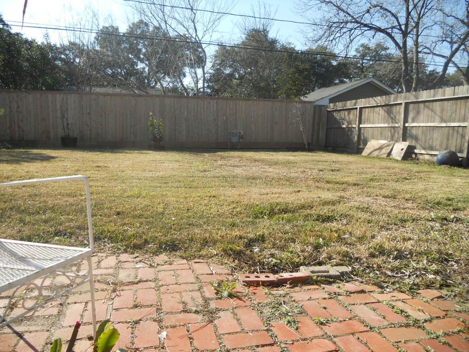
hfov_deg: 65.3
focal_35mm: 27
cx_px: 234
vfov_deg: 51.4
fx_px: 366
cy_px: 176
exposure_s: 1/500
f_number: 3.2
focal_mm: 4.9
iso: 80
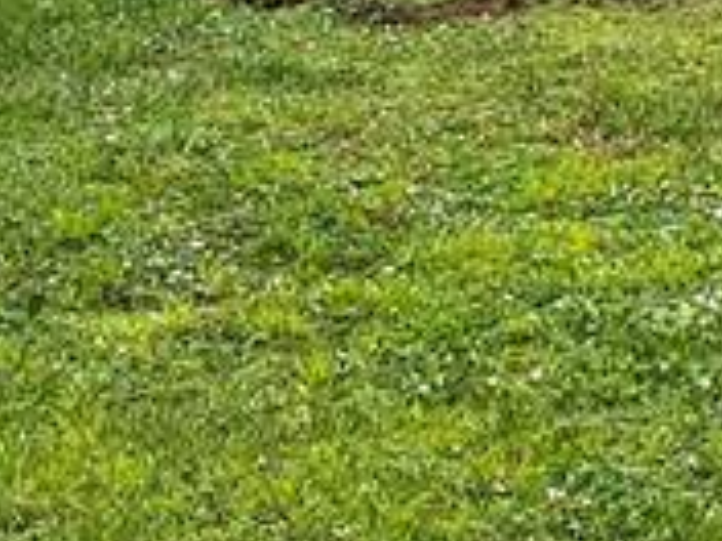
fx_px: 3149
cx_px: 1017
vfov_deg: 9.5
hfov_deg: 12.5
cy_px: -340
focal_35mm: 151
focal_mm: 5.1
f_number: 1.6
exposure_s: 1/2358
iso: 50
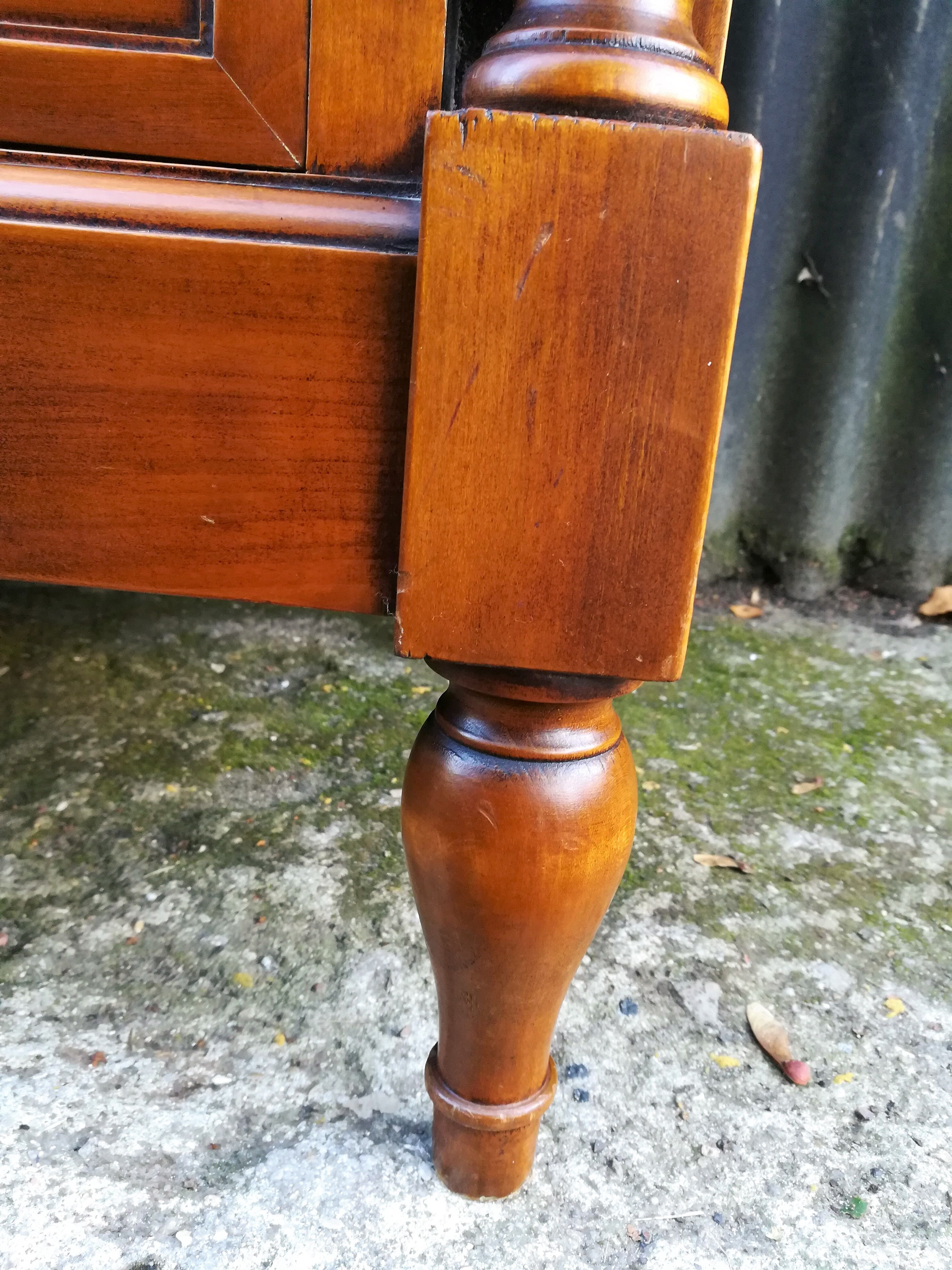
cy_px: 635
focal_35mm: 26
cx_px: 476
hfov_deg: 53.1
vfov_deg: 67.3
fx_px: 953
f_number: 2.2
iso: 200
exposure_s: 1/33.3
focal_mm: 3.83
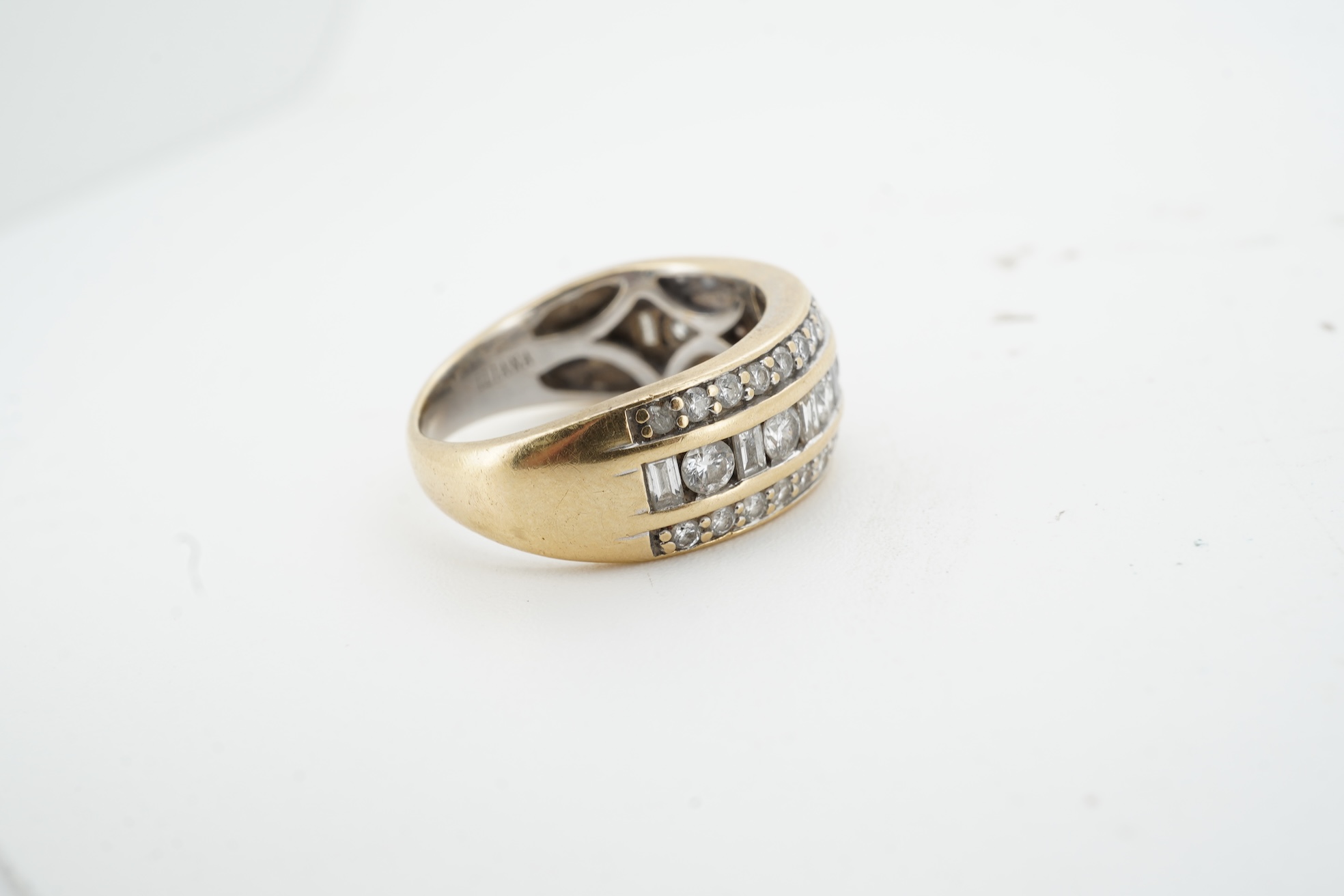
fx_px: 1680
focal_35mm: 45
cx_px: 672
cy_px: 448
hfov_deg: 43.6
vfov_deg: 29.9
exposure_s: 1/60
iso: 125
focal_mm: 30
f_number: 22
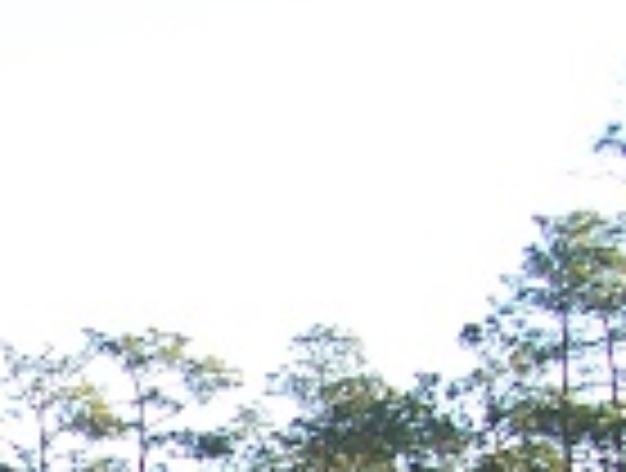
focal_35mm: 156
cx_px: -513
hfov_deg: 11.7
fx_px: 2828
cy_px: 1020
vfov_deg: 8.9
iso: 80
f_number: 2.7
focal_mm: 5.6
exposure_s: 1/200
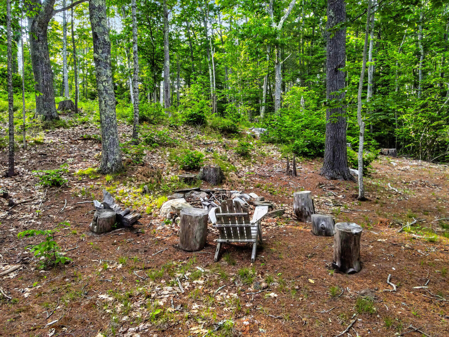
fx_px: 311
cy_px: 168
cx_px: 224
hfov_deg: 71.6
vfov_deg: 56.8
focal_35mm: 24
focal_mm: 4.5
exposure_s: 1/160
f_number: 2.8
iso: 200
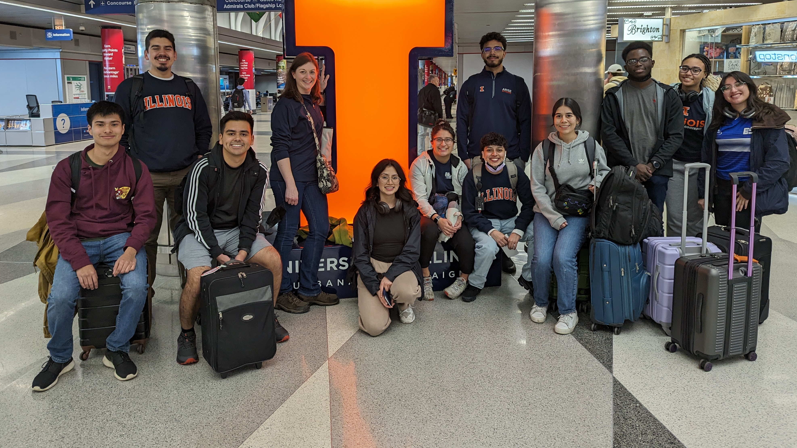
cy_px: 155
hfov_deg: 69.9
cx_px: 392
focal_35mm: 27
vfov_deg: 42.4
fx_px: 571
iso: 72
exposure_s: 1/40
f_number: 1.85
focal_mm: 6.81
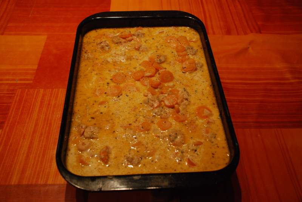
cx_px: 151
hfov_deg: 53.1
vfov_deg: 37.0
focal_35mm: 36
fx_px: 302
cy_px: 101
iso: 720
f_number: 4
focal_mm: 24
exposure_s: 1/30
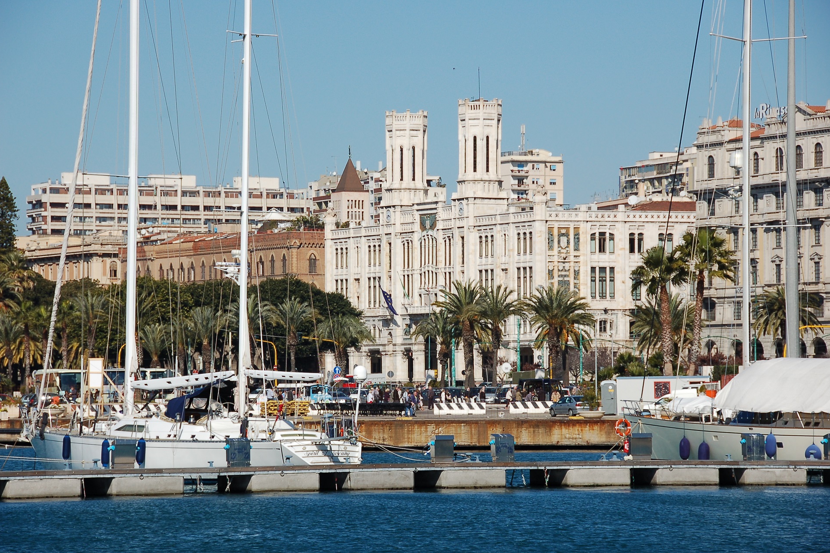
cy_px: 278
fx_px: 3654
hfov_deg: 13.0
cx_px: 413
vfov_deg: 8.7
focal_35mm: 159
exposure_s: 1/1000
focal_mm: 105
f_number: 8
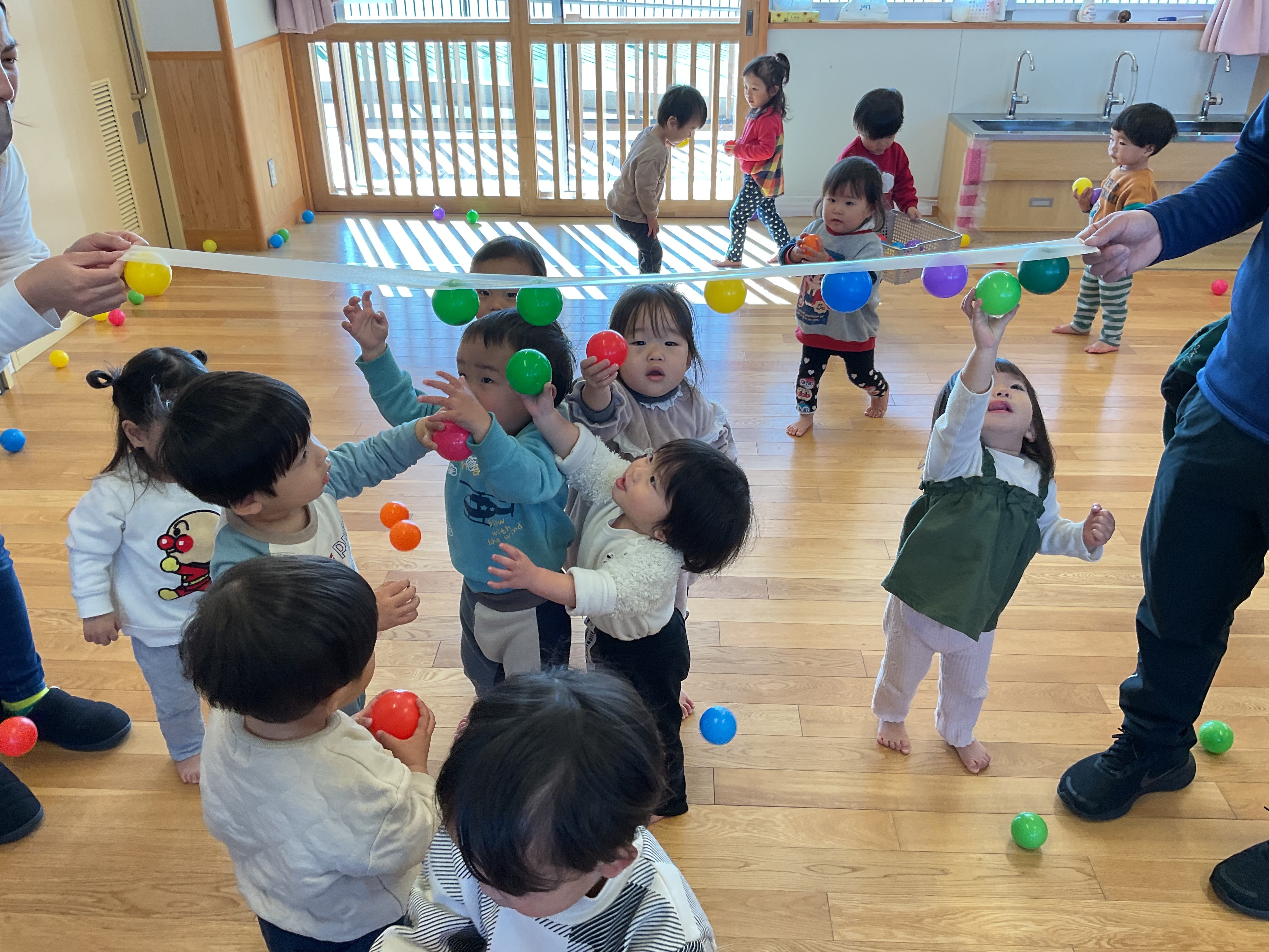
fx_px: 1063
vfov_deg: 48.2
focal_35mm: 29
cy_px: 476
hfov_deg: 61.7
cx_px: 634
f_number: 1.8
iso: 40
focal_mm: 3
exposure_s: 1/120
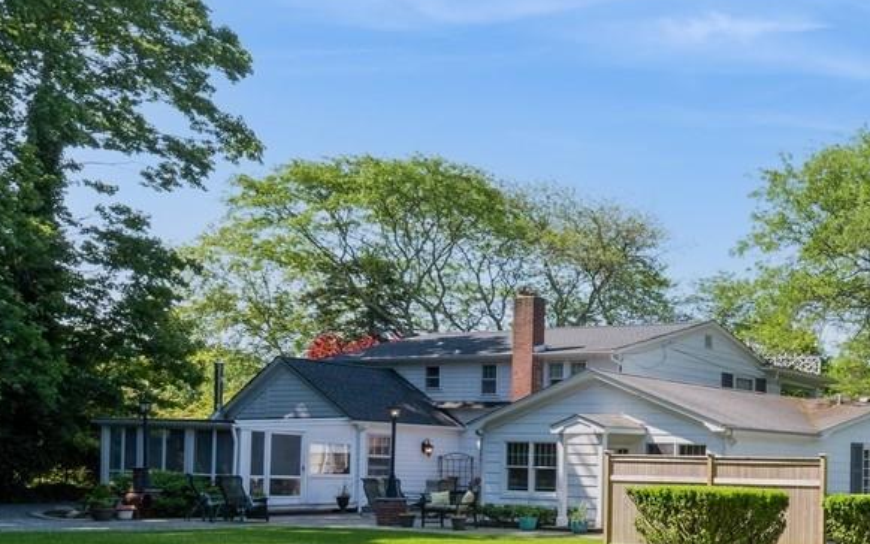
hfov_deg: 36.5
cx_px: 1042
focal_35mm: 42
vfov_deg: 29.3
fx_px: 996
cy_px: 493
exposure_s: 1/160
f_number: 14
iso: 640
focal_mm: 15
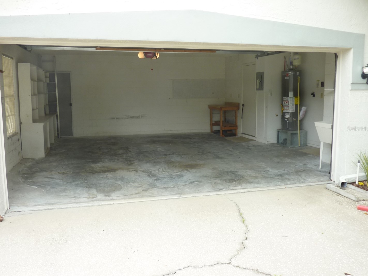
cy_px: 129
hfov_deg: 63.3
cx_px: 166
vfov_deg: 49.7
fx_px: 298
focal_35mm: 28
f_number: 3.5
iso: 80
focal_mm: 4.1
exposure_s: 1/125
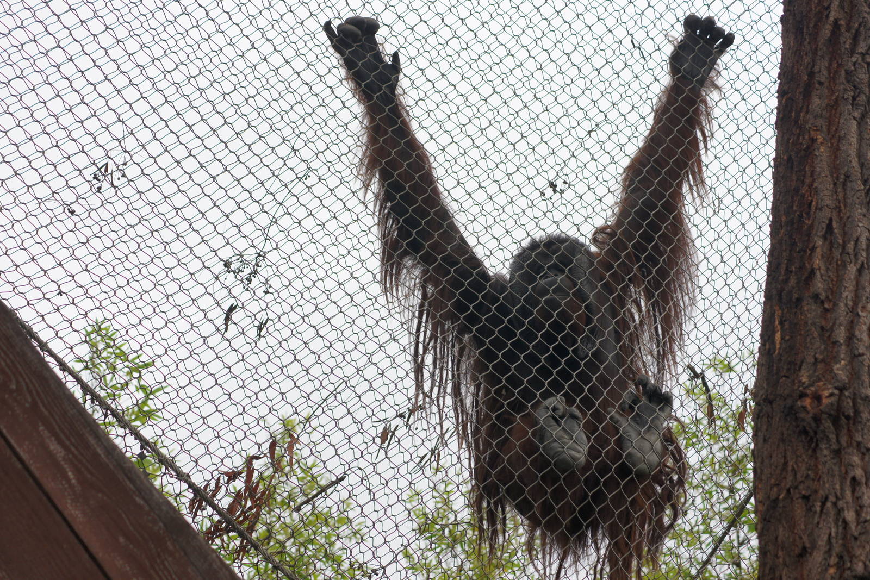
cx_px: 435
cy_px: 290
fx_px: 2719
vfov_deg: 12.2
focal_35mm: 112
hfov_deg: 18.2
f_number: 5.6
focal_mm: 75
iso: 200
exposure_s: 1/500
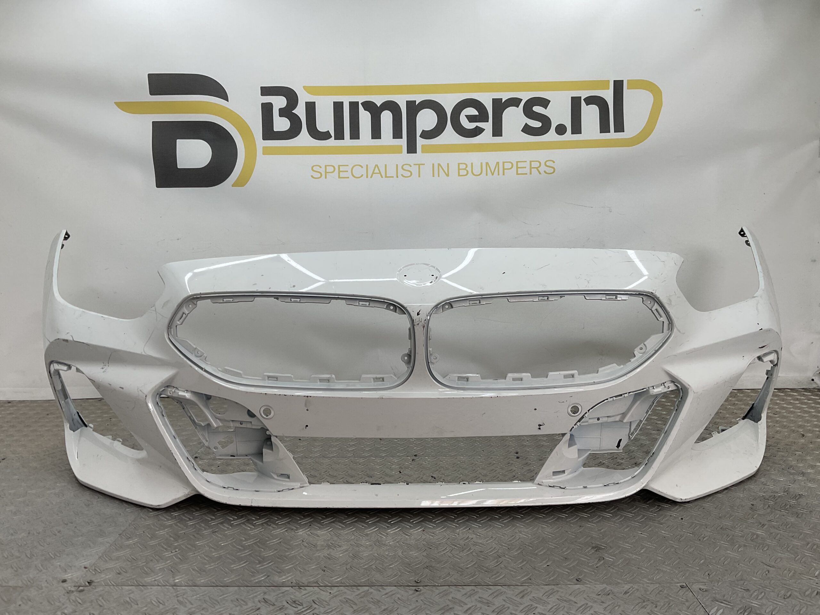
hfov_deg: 61.7
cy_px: 308
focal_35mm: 29
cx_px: 410
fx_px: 687
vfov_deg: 48.2
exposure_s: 1/176
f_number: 1.8
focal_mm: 3
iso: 16
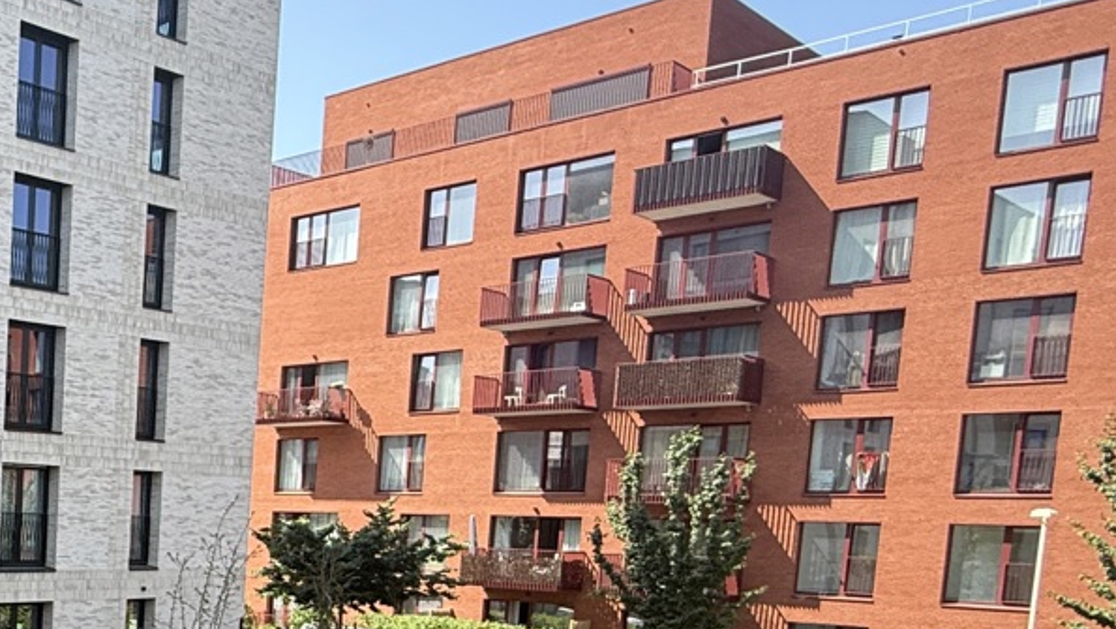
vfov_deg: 27.4
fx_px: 1214
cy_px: 631
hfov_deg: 38.1
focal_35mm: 41
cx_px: -193
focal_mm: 2.22
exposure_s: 1/433
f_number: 2.2
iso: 50
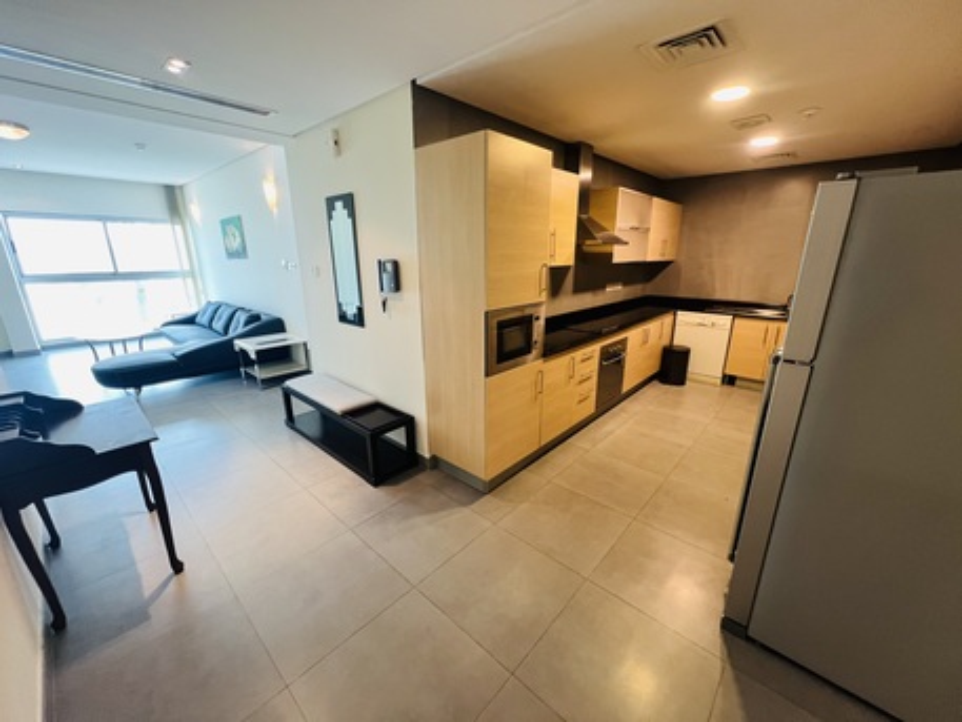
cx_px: 481
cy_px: 361
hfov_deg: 106.2
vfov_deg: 89.9
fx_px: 361
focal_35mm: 13
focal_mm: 1.57
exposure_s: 1/50
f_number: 1.8
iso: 200
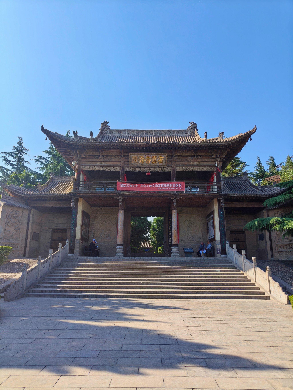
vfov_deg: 71.6
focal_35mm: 24
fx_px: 271
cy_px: 195
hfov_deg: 56.8
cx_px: 146
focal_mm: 5.59
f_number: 1.8
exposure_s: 1/5000
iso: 64
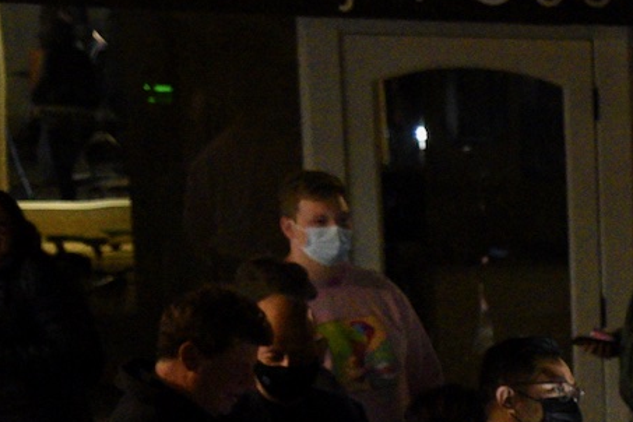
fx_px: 4290
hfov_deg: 7.7
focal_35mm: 244
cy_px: 686
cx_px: 1602
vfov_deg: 5.6
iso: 7200
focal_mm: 48
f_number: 4
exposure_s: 1/100
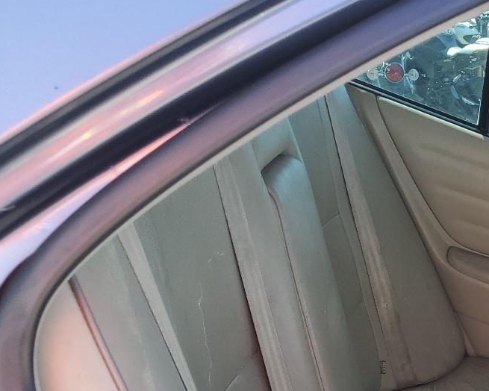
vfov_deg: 23.5
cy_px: 398
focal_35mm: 62
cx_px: 577
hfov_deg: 27.1
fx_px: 897
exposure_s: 1/227
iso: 50
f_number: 1.5
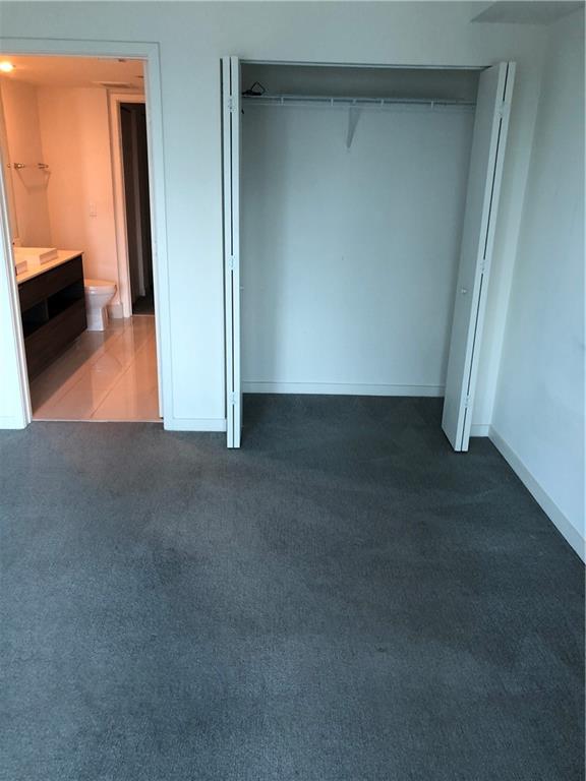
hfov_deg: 49.7
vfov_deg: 63.4
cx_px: 293
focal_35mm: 28
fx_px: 632
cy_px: 390
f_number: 1.8
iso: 25
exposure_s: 1/30
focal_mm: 3.99
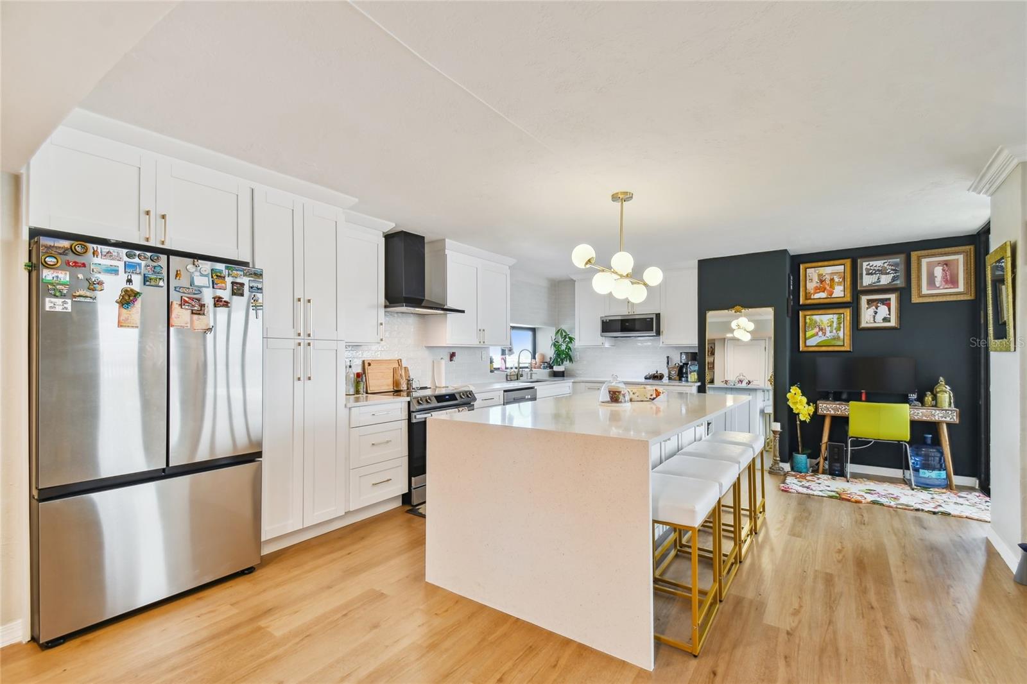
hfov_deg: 100.4
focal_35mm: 15
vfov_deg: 77.3
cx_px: 514
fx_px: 428
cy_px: 342
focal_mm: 10
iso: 100
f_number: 7.1
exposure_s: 1/5
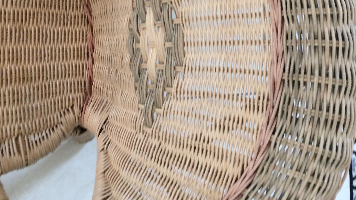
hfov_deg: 47.4
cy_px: 12
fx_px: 406
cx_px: 181
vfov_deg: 26.6
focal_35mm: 43
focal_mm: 4.15
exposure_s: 1/33
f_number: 2.2
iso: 200
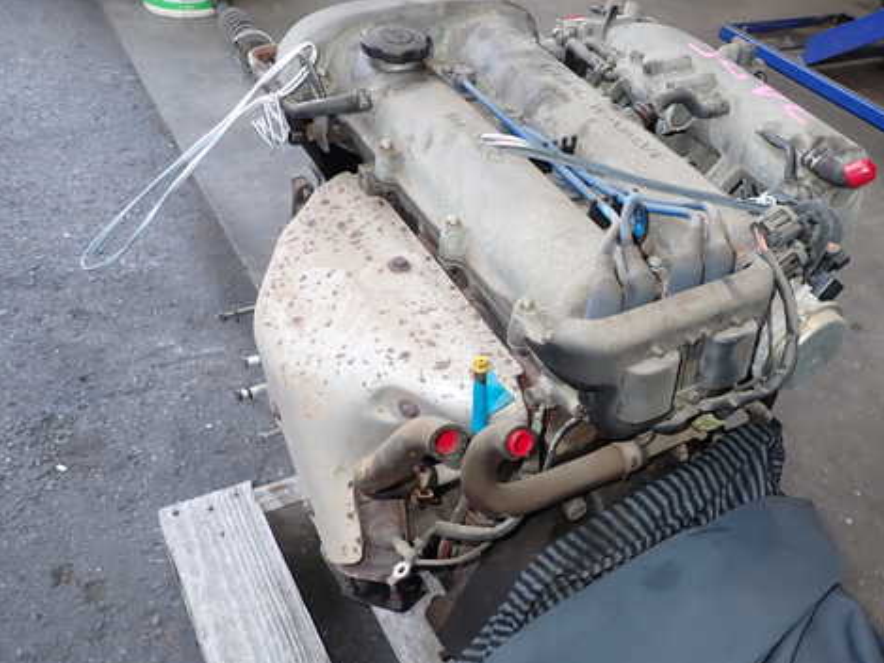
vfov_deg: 44.1
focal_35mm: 32
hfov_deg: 56.5
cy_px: 377
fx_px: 817
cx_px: 518
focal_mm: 4.5
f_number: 2
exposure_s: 1/60
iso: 100
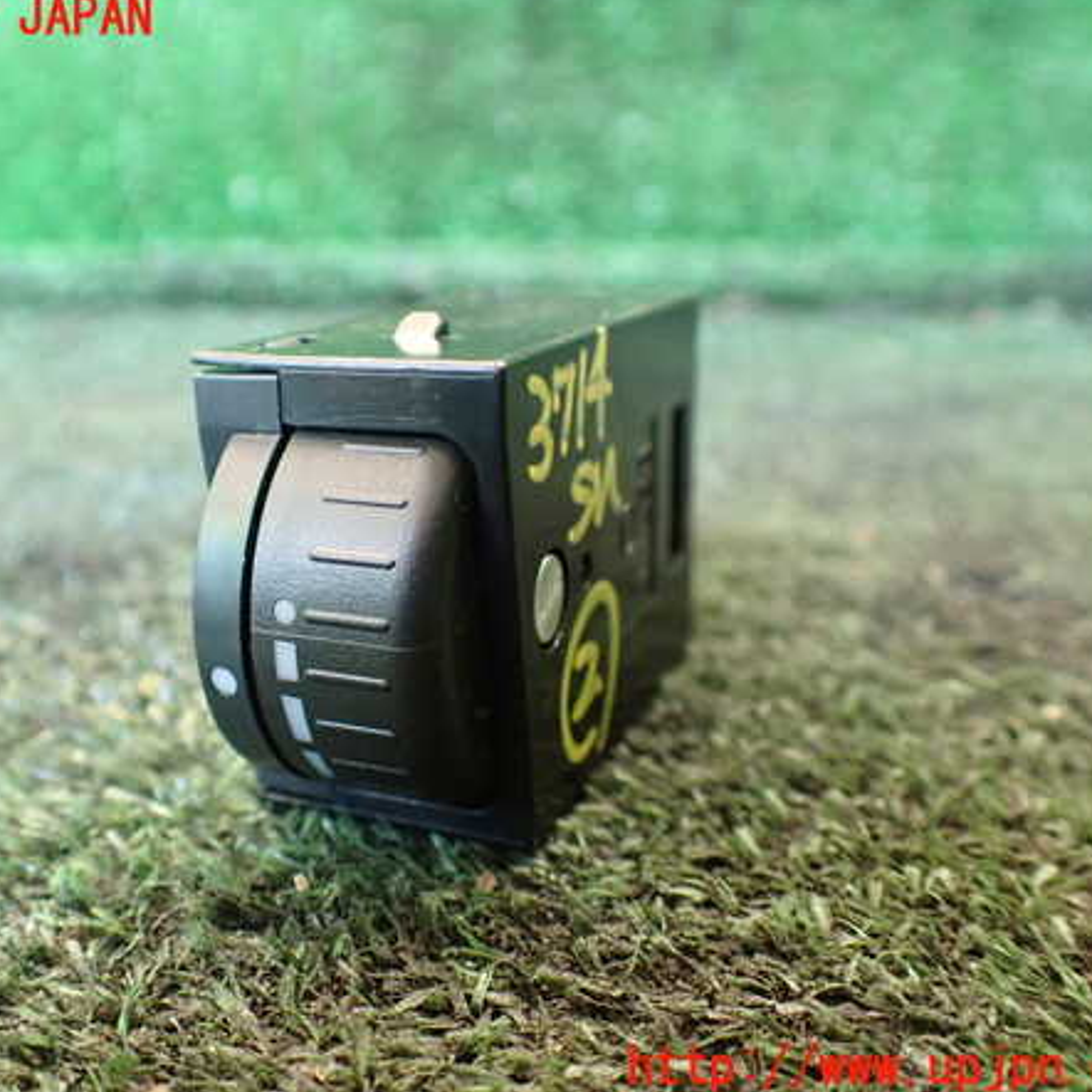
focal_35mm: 36
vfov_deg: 46.0
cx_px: 445
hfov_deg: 45.8
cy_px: 544
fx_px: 1285
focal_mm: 5.4
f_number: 2.3
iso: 800
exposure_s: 1/125
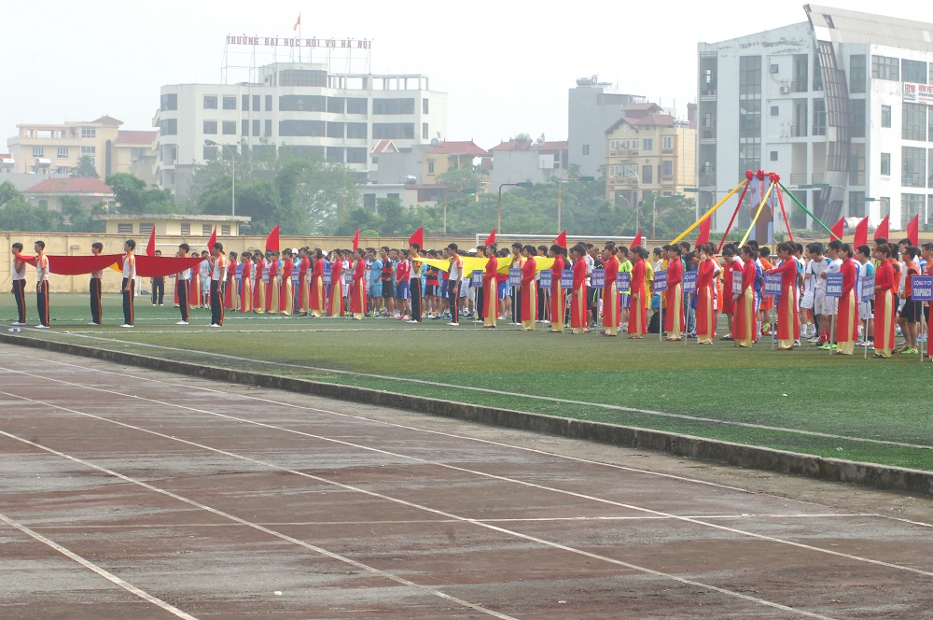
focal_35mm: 105
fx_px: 2718
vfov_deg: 13.0
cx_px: 466
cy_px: 310
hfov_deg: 19.5
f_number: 12
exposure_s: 1/640
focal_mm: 70
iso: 800
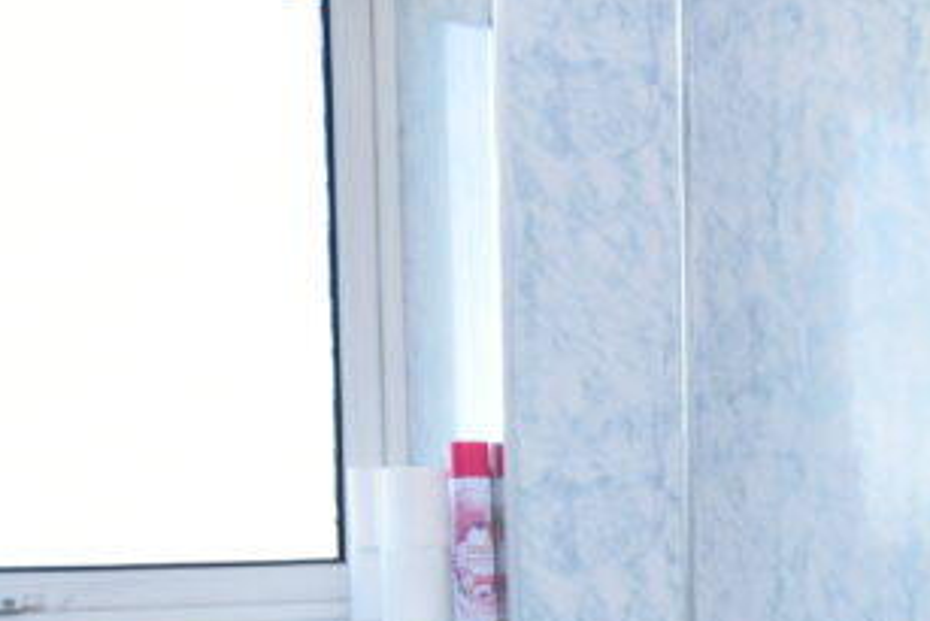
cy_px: 635
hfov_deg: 37.9
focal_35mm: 50
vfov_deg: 25.6
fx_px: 1292
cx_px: 766
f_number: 5.6
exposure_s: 1/125
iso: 400
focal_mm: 10
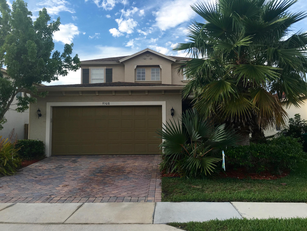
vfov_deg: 48.2
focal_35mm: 29
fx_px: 257
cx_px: 154
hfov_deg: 61.7
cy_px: 116
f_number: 2.2
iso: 25
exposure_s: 1/725
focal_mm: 4.15
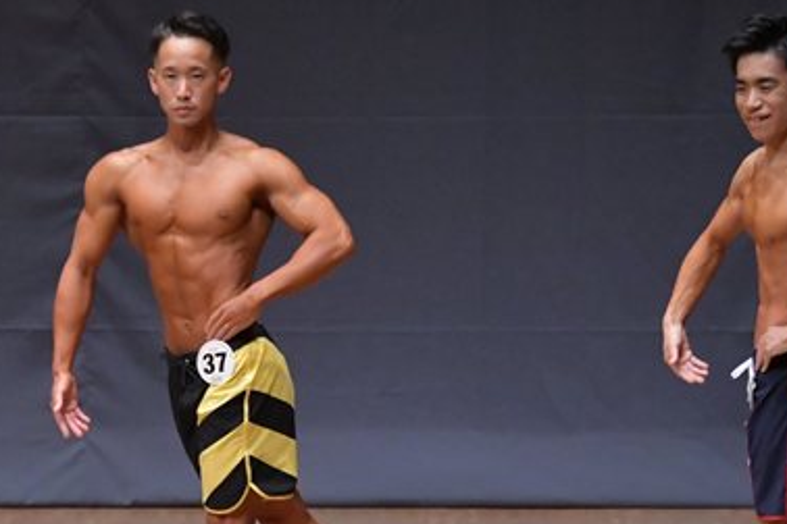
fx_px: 9727
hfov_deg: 4.6
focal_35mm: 445
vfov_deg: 3.1
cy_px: 403
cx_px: 326
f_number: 5.6
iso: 6400
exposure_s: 1/400
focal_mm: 145
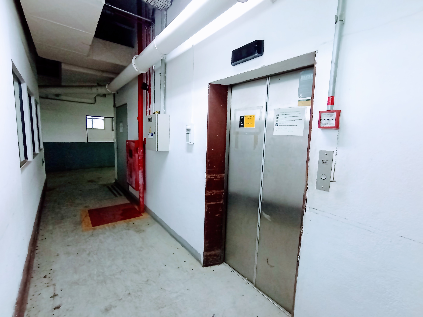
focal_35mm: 16
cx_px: 212
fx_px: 196
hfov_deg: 94.5
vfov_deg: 78.1
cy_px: 158
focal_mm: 1.65
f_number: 2.2
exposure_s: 1/30
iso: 315
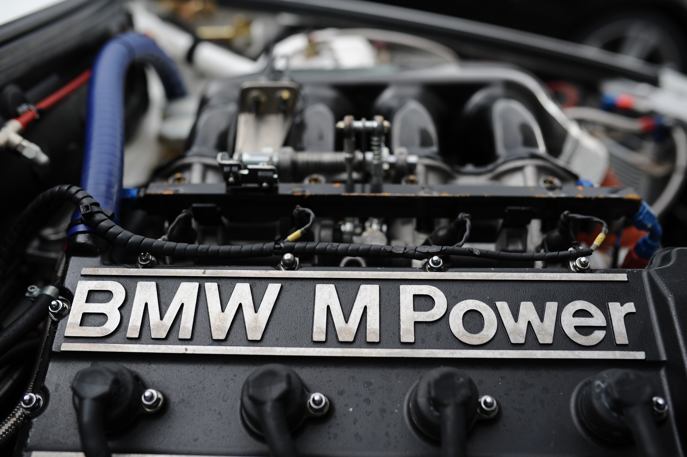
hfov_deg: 54.5
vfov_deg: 37.8
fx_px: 668
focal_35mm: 35
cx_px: 344
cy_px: 228
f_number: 3.2
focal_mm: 35
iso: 400
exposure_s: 1/400
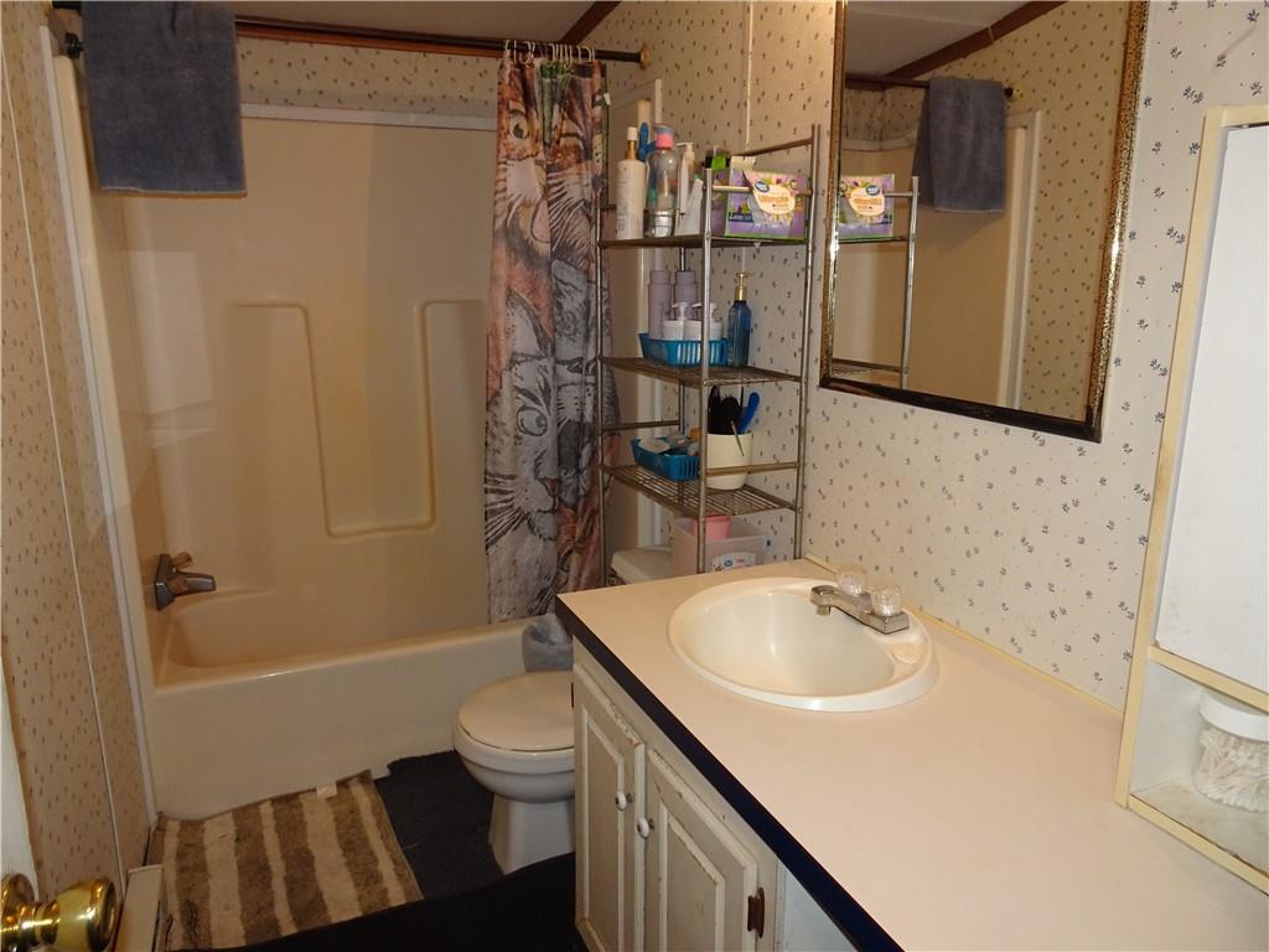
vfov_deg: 56.8
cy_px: 476
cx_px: 634
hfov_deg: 71.6
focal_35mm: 24
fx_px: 880
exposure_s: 1/30
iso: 200
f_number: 3.5
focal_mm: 4.1
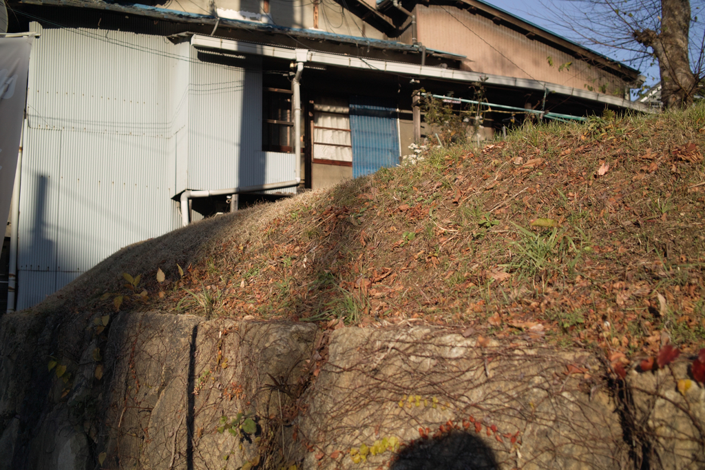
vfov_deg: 32.6
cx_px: 352
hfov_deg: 47.4
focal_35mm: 41
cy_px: 235
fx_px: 803
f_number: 2.8
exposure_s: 1/1250
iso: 100
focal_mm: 24.2
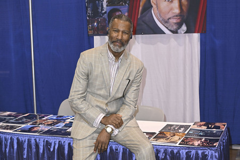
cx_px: 120
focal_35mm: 34
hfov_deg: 55.1
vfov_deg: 38.3
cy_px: 80
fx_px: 230
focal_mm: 34.5
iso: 1250
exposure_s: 1/250
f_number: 5.6
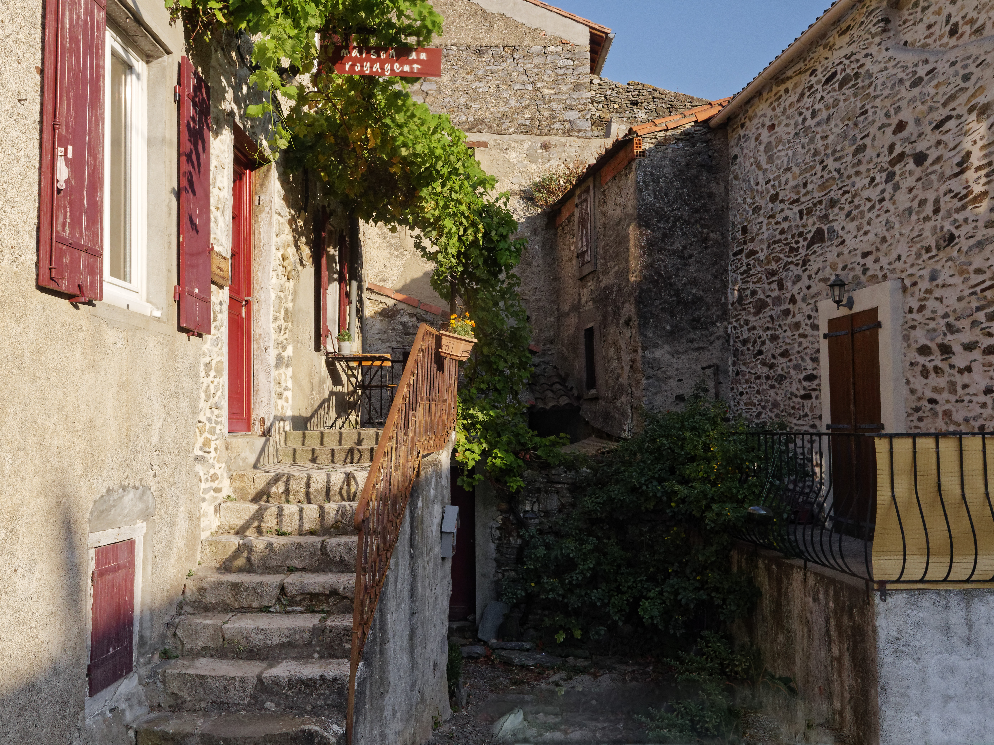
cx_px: 497
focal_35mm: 36
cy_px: 372
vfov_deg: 39.7
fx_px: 1034
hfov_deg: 51.4
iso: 800
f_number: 11
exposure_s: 1/100
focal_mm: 18
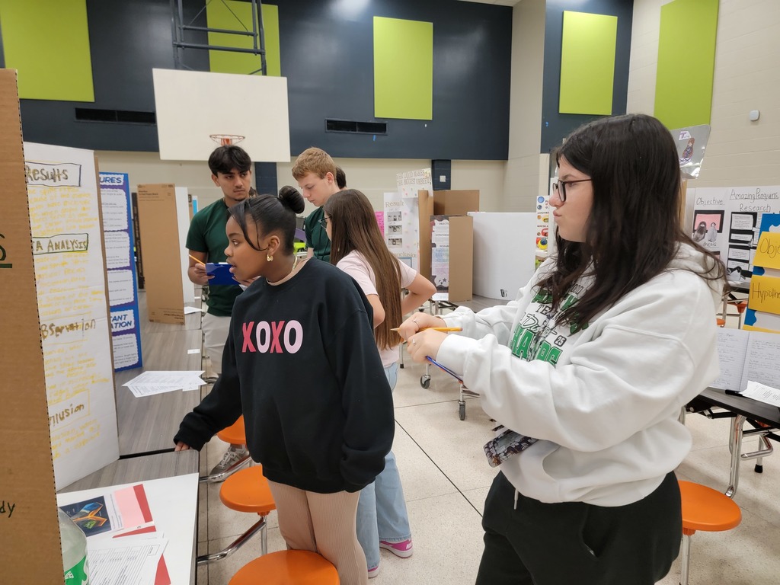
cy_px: 292
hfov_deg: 71.6
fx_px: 541
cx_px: 390
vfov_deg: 56.8
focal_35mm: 24
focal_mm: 6.7
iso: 320
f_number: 1.8
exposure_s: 1/120
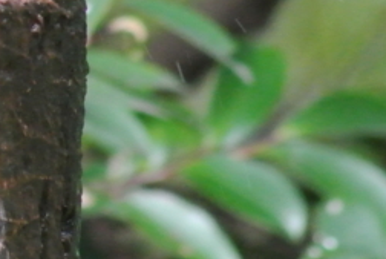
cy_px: -108
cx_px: -311
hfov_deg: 0.8
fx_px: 28292
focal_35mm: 2634
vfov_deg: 0.5
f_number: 8
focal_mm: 240
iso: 1600
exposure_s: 1/200
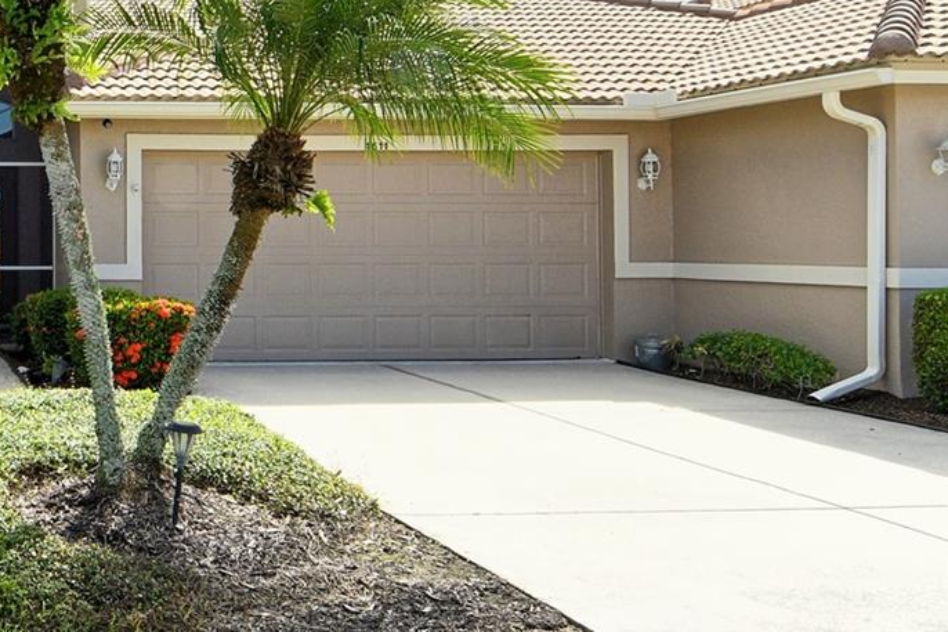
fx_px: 1106
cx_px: 17
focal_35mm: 42
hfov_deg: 41.0
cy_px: 174
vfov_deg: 31.4
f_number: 14
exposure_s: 1/250
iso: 640
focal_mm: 12
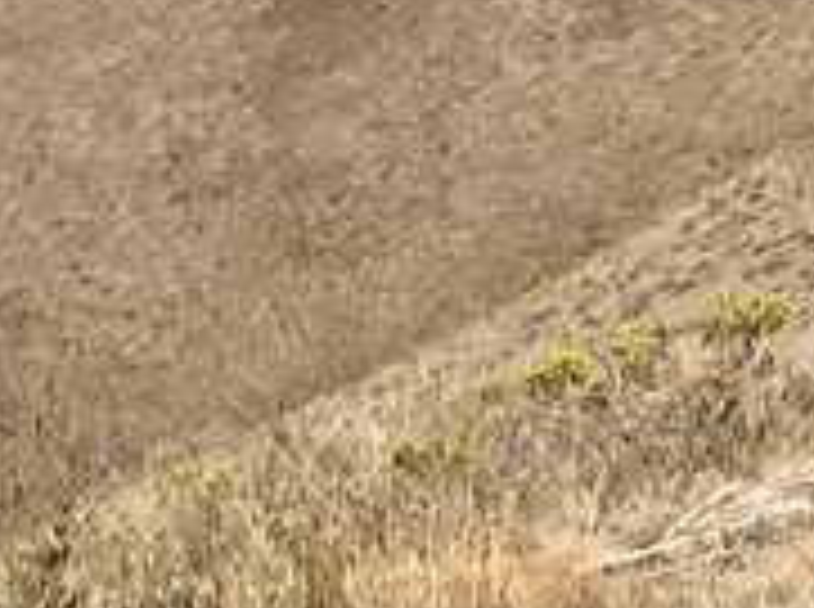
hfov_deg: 8.8
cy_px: -131
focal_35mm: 186
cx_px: 2433
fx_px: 4365
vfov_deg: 7.9
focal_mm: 3.99
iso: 20
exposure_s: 1/2907
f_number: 1.8
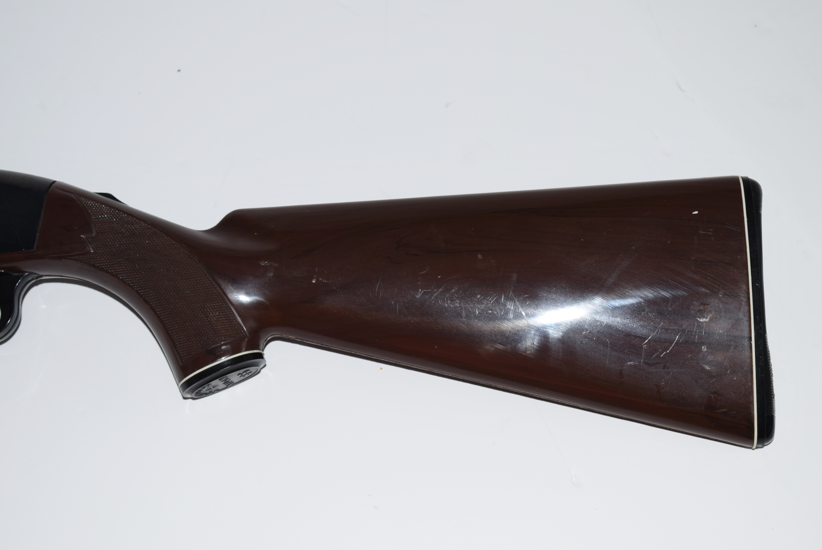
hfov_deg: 27.0
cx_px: 411
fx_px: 1714
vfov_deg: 18.2
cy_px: 275
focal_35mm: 75
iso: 100
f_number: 8
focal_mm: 50
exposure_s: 1/60
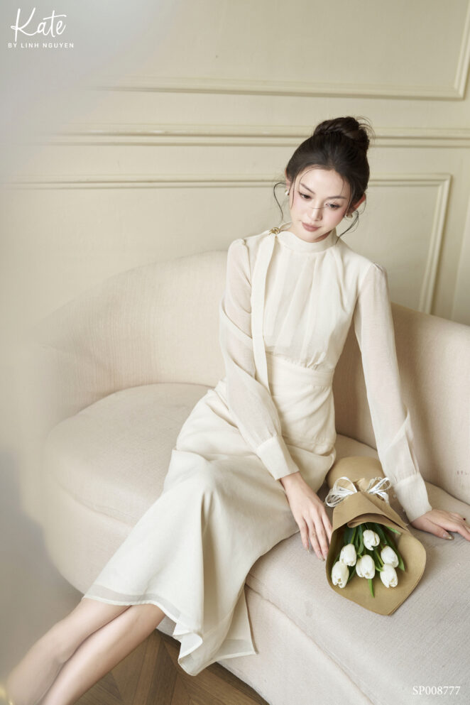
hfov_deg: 27.0
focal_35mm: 50
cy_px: 352
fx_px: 979
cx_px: 235
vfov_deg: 39.6
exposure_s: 1/160
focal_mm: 50
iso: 400
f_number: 3.2
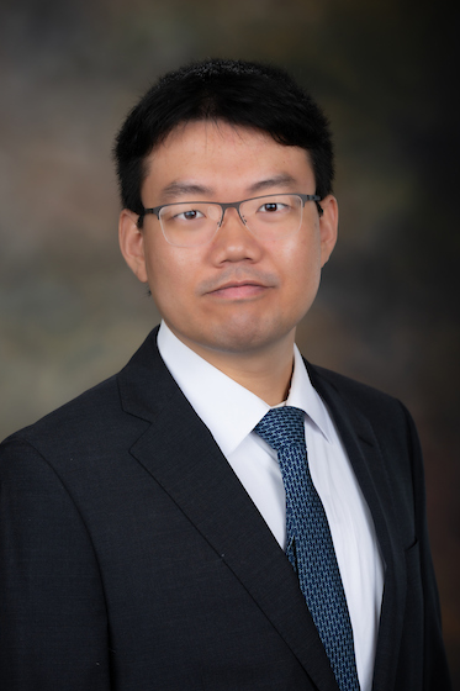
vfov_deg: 13.7
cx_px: 218
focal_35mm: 150
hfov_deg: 9.1
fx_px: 2877
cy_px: 366
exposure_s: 1/200
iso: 320
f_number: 4
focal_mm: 140
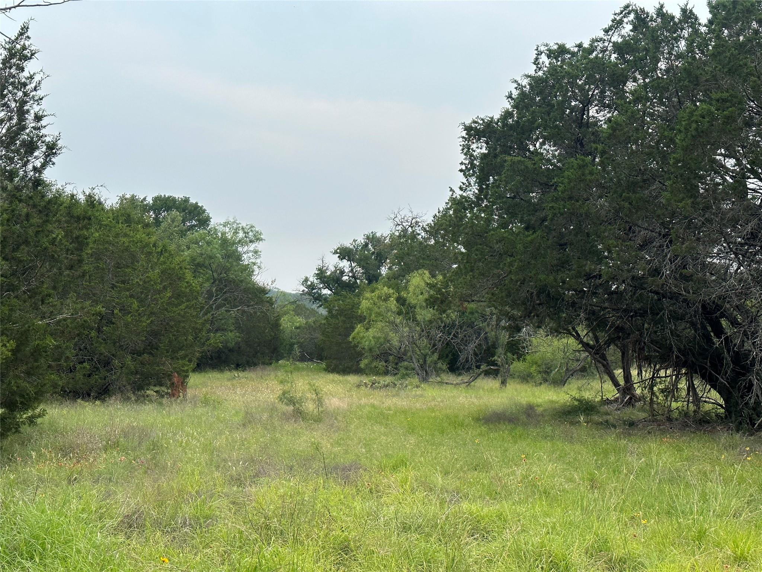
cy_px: 286
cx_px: 381
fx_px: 1057
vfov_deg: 30.3
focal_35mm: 48
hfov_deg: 39.7
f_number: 1.78
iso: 64
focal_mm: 6.86
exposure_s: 1/3731
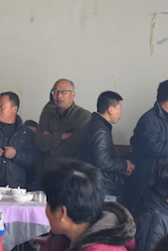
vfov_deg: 11.5
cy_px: 109
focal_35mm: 178
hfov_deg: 7.7
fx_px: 1244
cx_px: 76
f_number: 5.6
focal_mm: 50
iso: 2000
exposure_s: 1/60
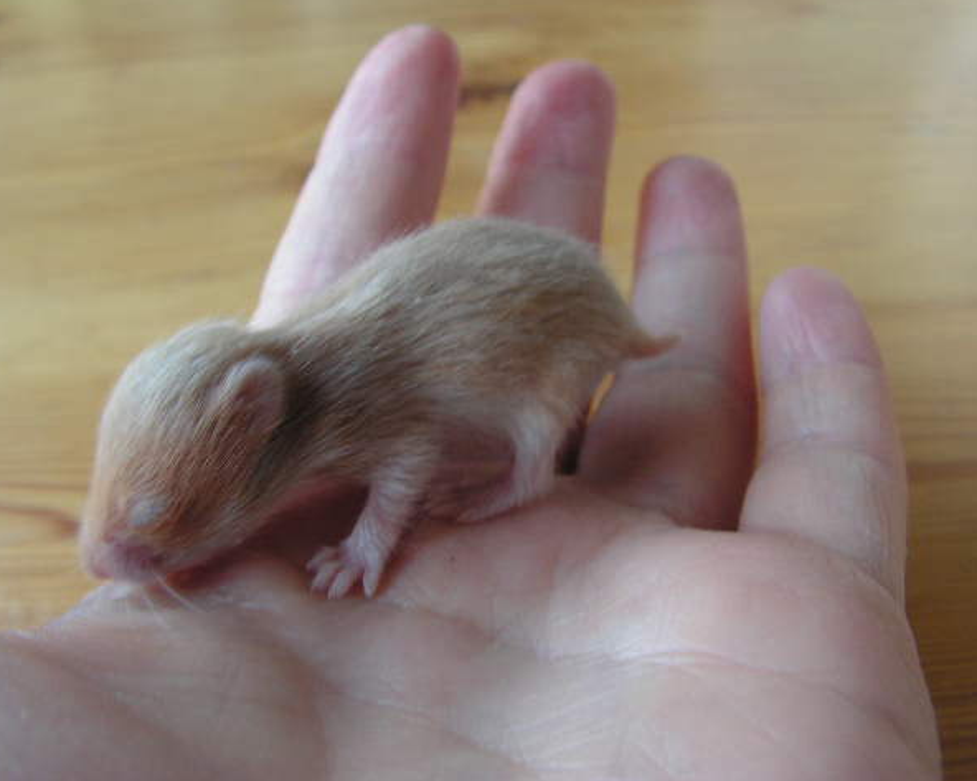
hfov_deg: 47.9
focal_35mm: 38
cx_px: 510
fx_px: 1098
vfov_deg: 39.1
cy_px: 388
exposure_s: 1/30
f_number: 3.2
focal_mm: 6
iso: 125
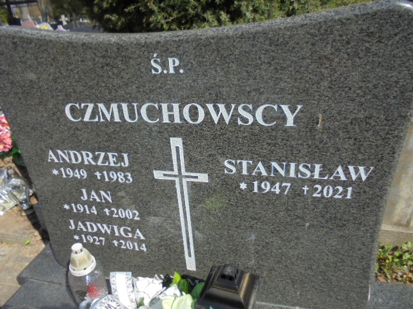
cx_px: 206
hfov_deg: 67.3
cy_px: 154
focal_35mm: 26
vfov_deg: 53.1
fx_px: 310
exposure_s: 1/800
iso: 100
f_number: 3.5
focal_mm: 4.6
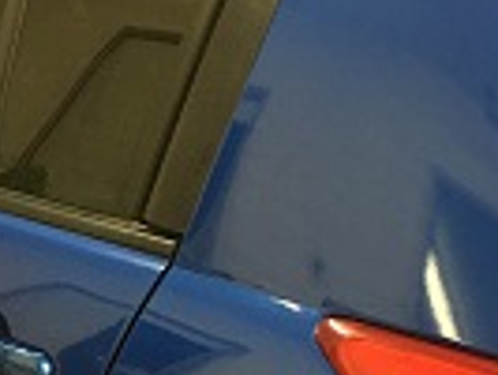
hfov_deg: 19.6
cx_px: 172
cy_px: 309
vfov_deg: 14.7
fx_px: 1440
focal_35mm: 100
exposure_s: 1/30
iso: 200
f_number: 2.2
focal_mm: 4.15
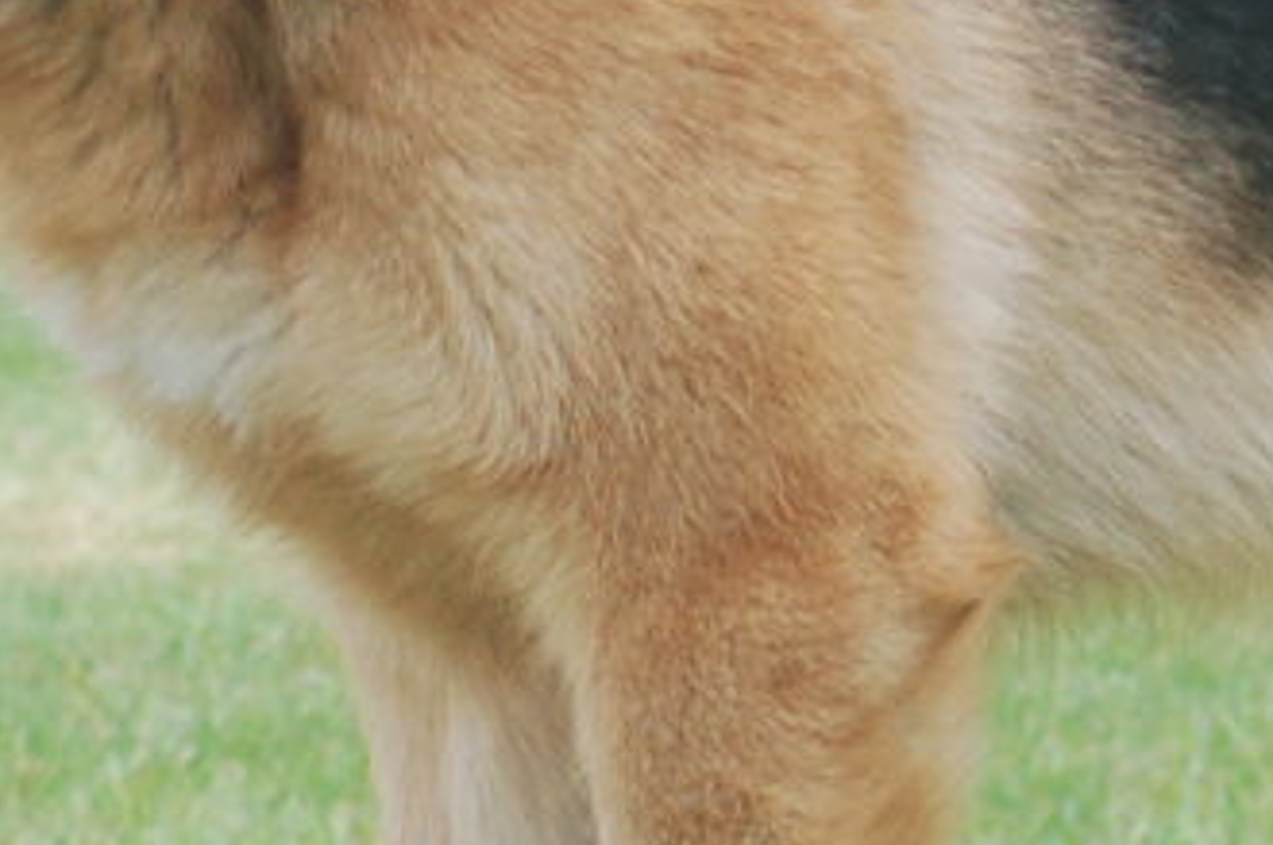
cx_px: 1111
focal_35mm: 489
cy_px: 314
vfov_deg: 2.8
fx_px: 17266
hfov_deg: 4.2
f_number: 5
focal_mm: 70
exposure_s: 1/400
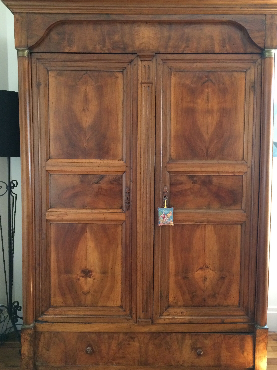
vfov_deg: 56.8
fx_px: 341
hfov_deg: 44.1
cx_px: 147
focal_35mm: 32
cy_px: 179
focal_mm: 4.15
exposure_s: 1/25
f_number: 2.2
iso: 320
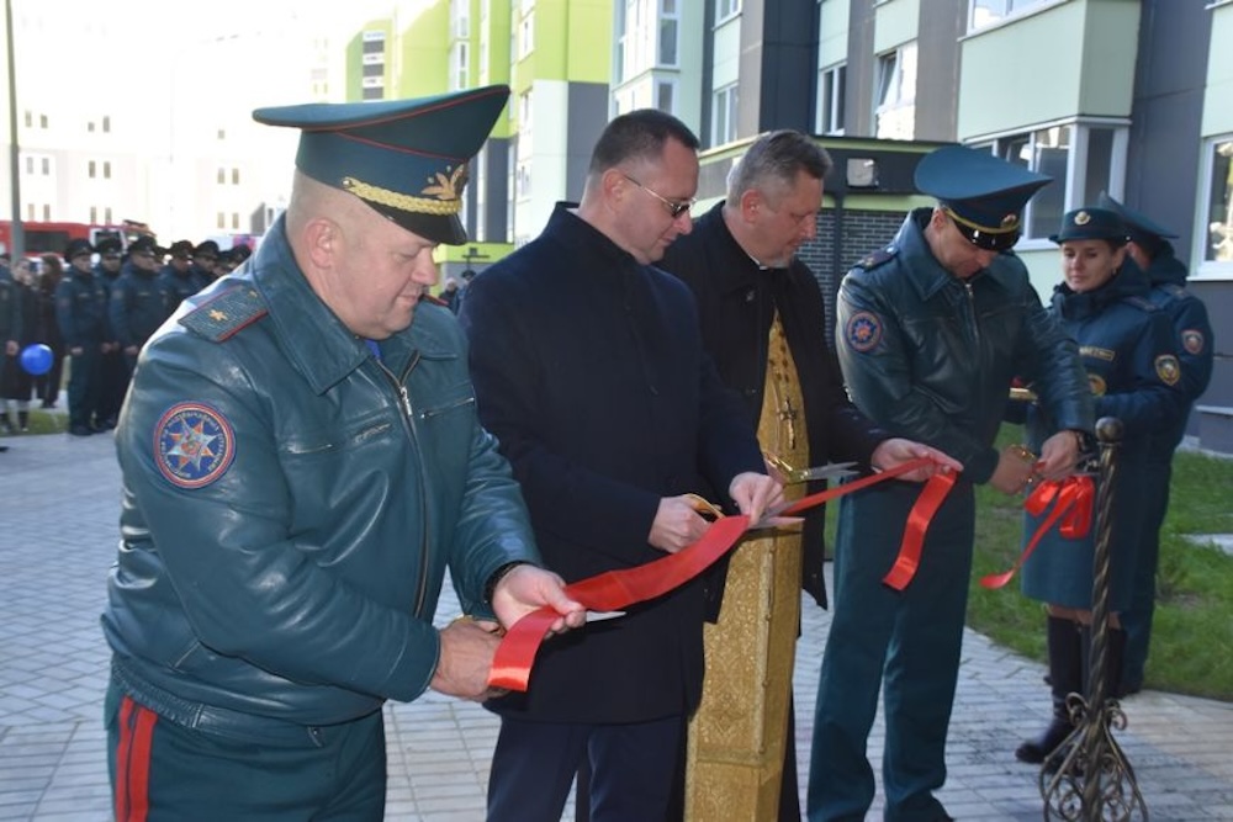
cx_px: 616
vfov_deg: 36.9
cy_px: 411
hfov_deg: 53.1
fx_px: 1233
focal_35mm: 36
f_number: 9
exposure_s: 1/250
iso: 1000
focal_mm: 24
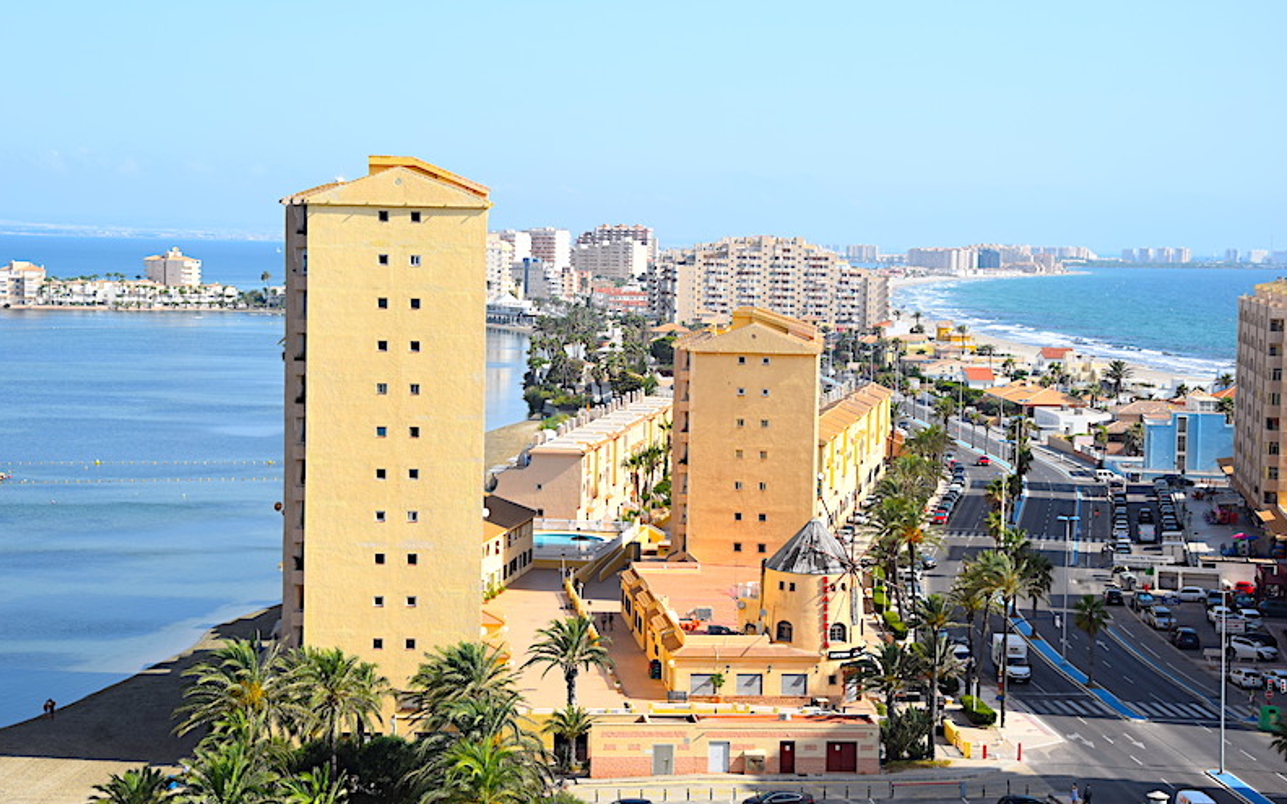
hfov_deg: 29.6
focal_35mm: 70
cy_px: 391
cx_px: 645
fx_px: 2438
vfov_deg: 18.7
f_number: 10
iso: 200
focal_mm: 45
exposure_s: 1/400
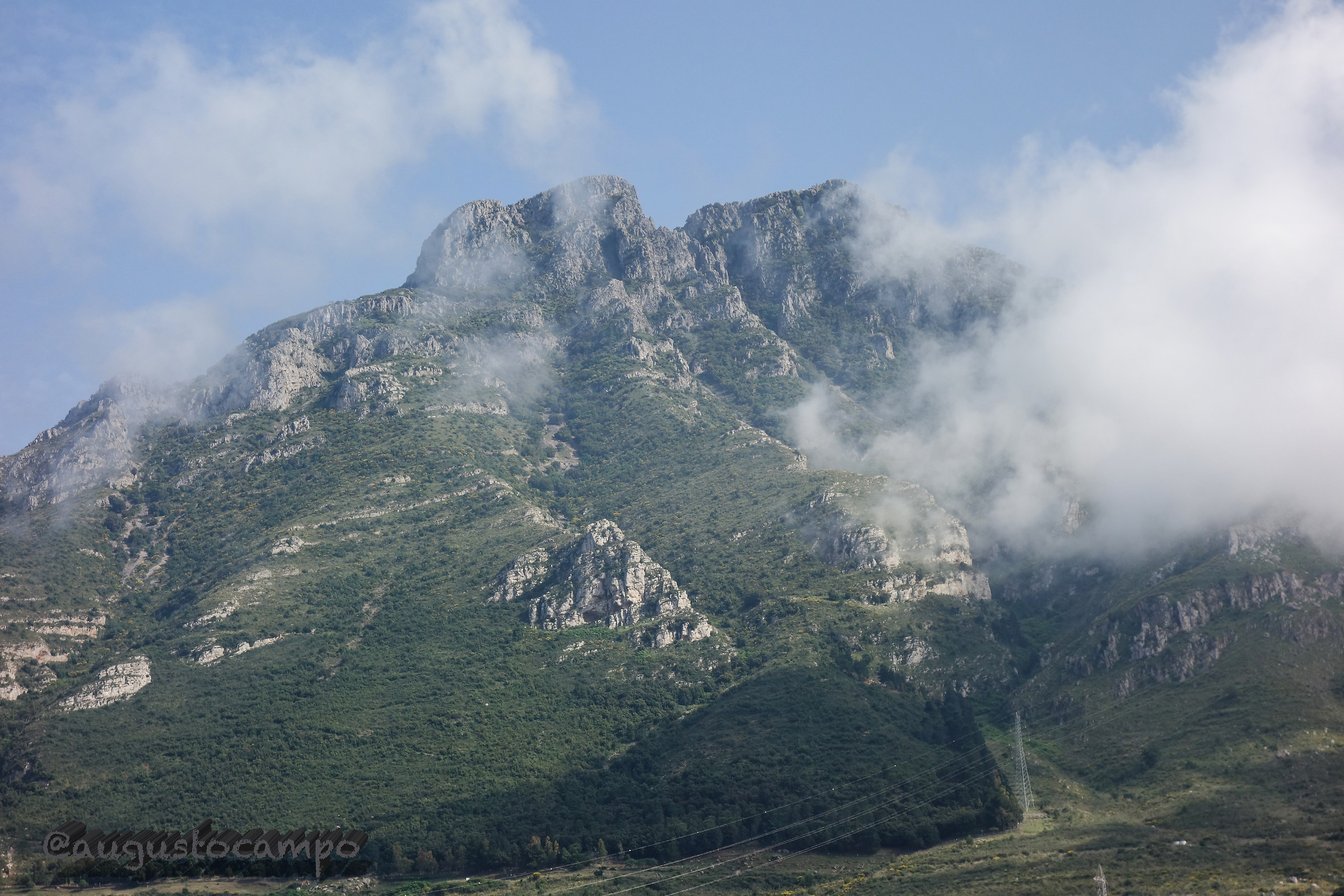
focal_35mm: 78
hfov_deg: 26.0
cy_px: 448
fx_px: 2912
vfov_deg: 17.5
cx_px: 672
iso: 125
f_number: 5.6
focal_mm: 29.15
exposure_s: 1/500
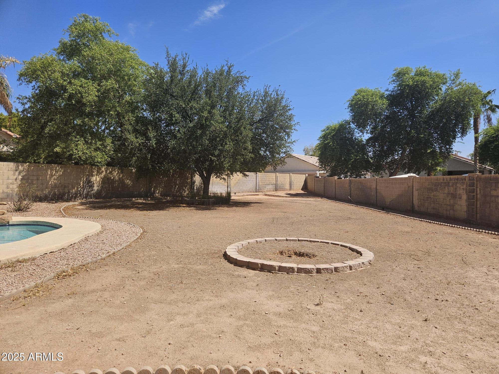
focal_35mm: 23
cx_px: 250
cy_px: 187
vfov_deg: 58.9
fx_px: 332
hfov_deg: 73.9
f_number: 1.8
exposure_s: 1/2476
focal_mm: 5.4
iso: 25
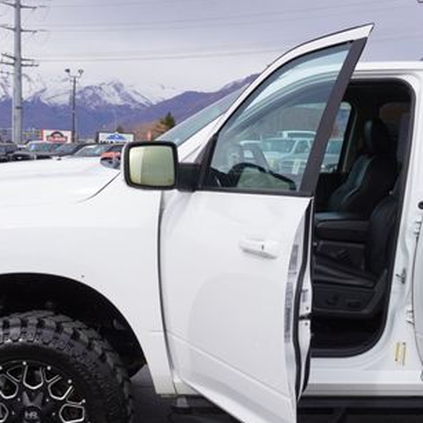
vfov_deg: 30.3
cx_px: 240
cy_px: 292
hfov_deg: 30.6
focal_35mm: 56
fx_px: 773
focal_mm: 21
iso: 100
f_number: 9
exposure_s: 1/125
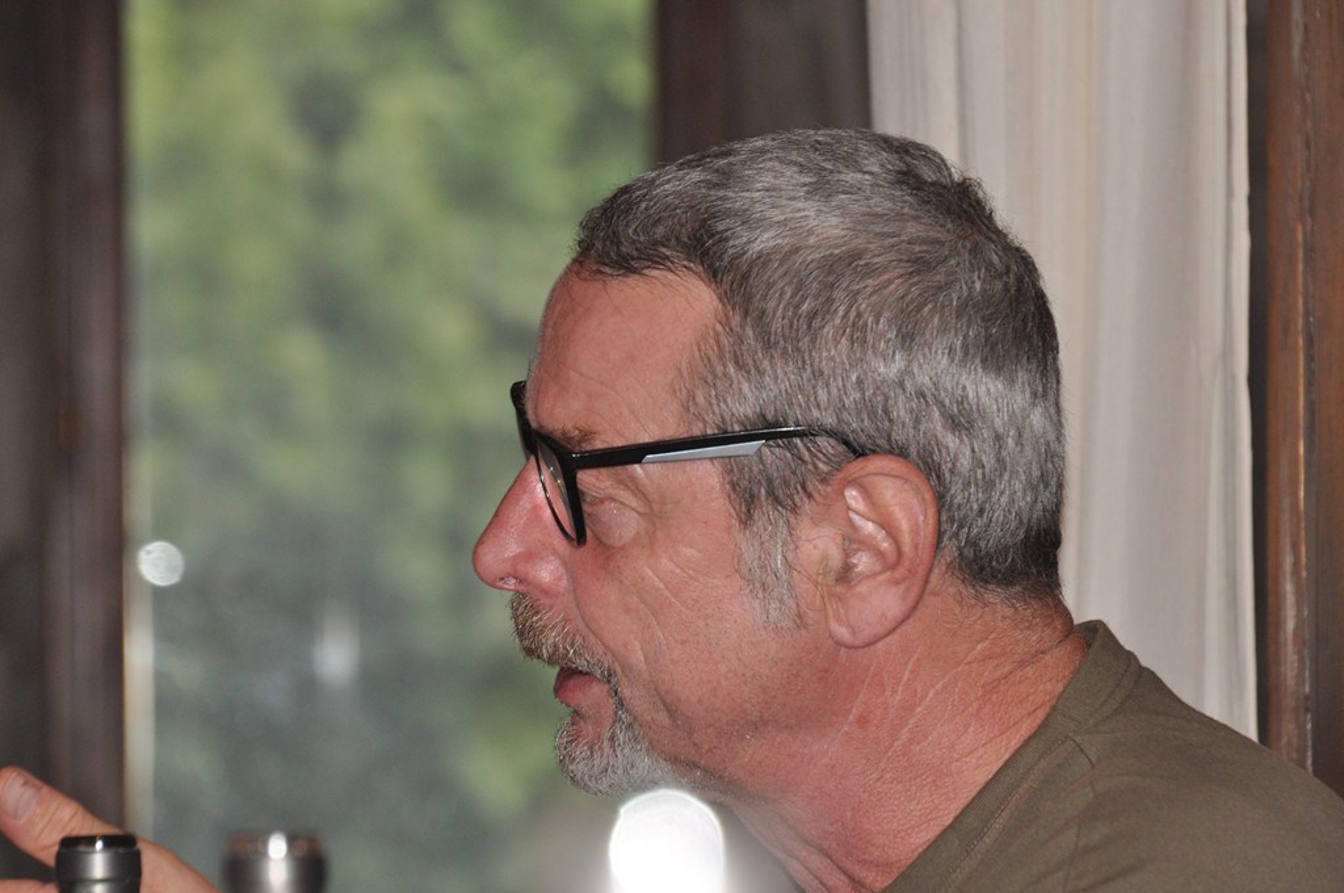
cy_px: 446
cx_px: 672
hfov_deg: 7.4
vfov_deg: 4.9
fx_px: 10347
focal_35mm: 278
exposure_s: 1/60
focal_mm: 185
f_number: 6
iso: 500
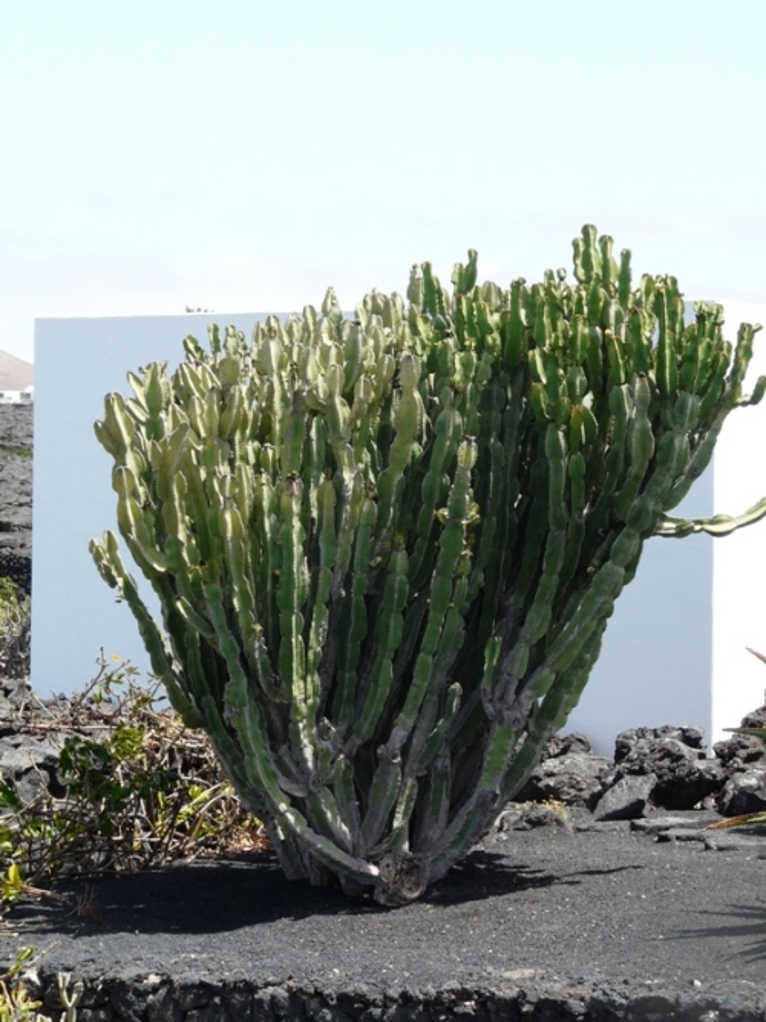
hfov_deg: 15.7
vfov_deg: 20.9
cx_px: 383
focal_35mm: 94
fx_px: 2774
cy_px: 511
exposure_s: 1/200
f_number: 5.6
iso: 100
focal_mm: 15.4
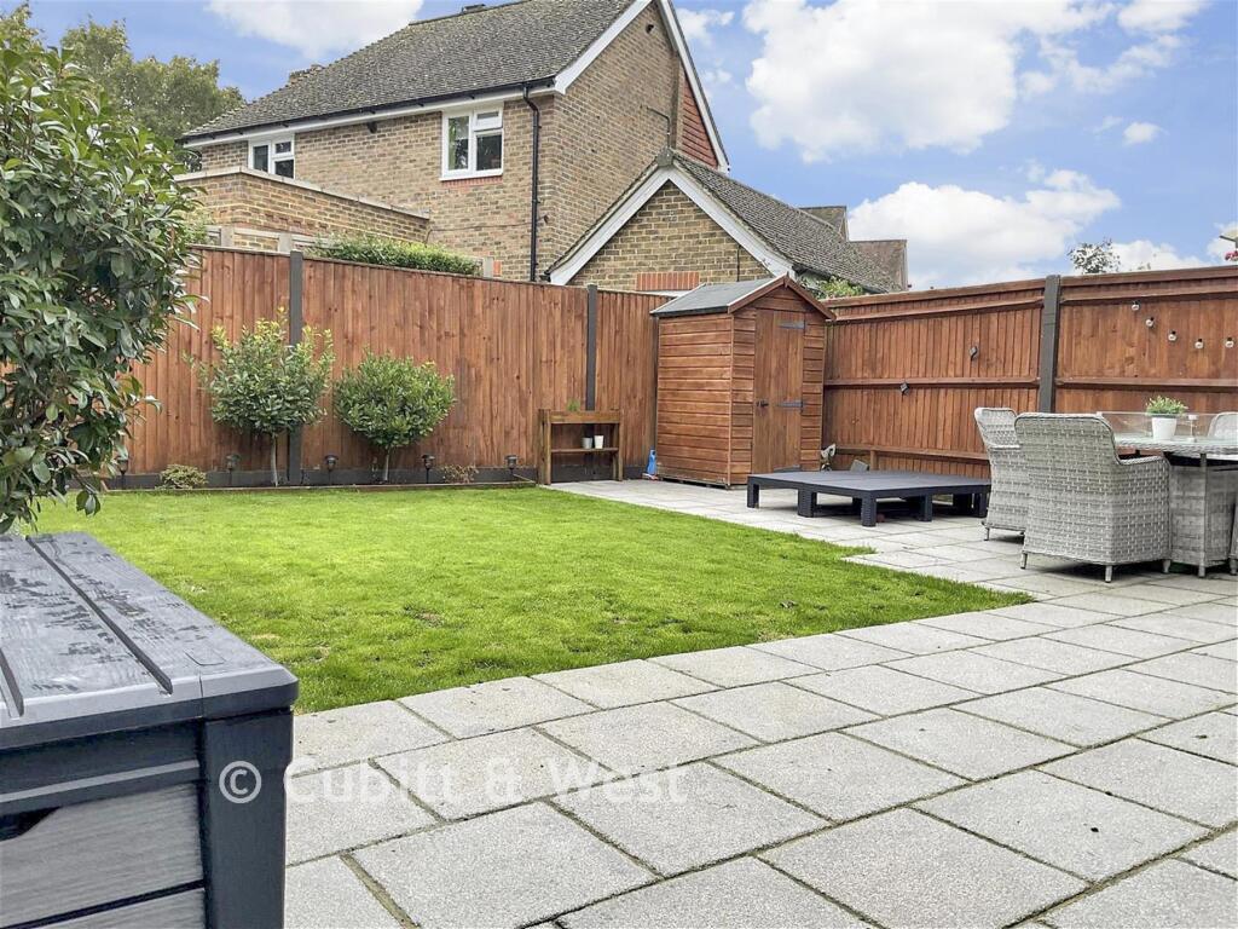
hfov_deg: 61.7
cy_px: 464
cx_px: 619
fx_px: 1037
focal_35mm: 29
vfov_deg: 48.2
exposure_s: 1/150
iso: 16
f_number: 1.8
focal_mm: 3
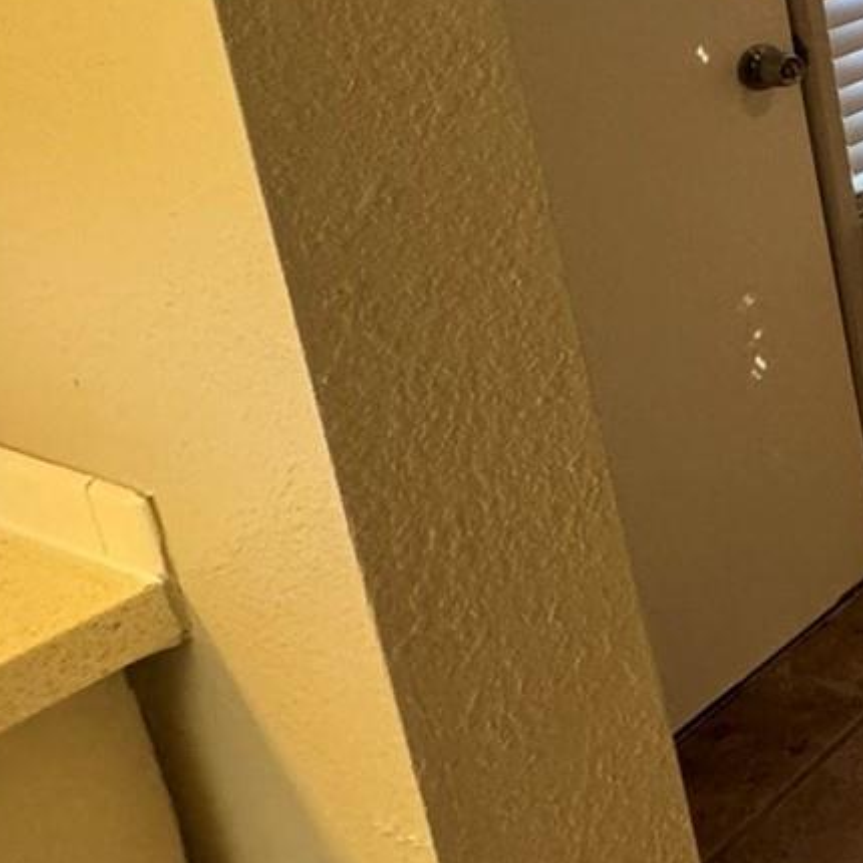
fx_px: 1297
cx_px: 1581
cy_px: -44
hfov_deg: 21.7
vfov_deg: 33.0
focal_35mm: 46
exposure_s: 1/60
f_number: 2.2
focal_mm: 2.22
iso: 320
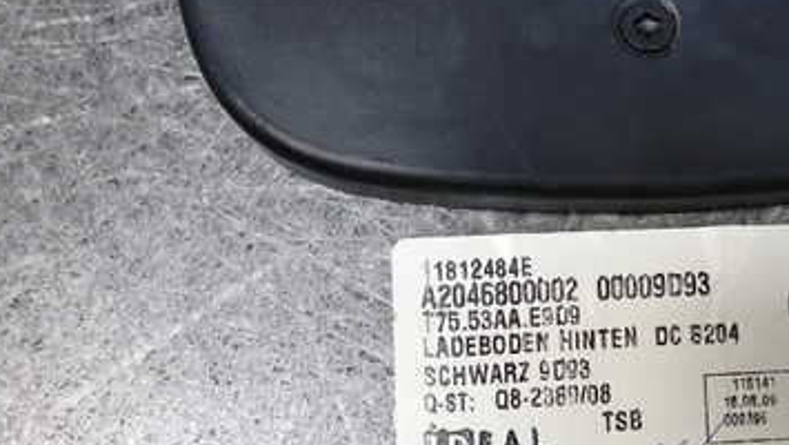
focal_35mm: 46
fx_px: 963
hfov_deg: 42.4
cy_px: 347
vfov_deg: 25.6
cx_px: 638
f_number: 2.8
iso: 100
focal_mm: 4.5
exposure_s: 1/200
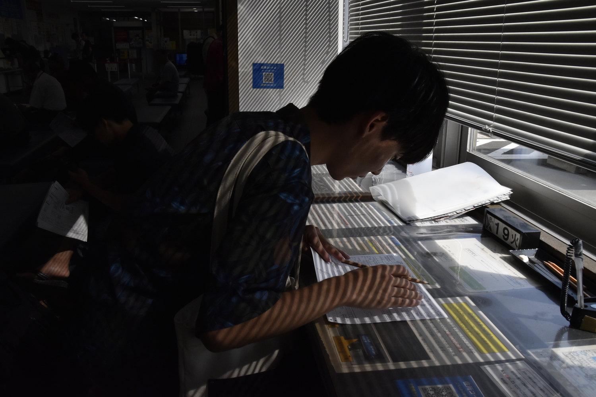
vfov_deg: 40.0
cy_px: 198
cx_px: 298
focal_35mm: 33
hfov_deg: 57.2
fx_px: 546
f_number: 9
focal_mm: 22
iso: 1000
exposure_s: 1/1250
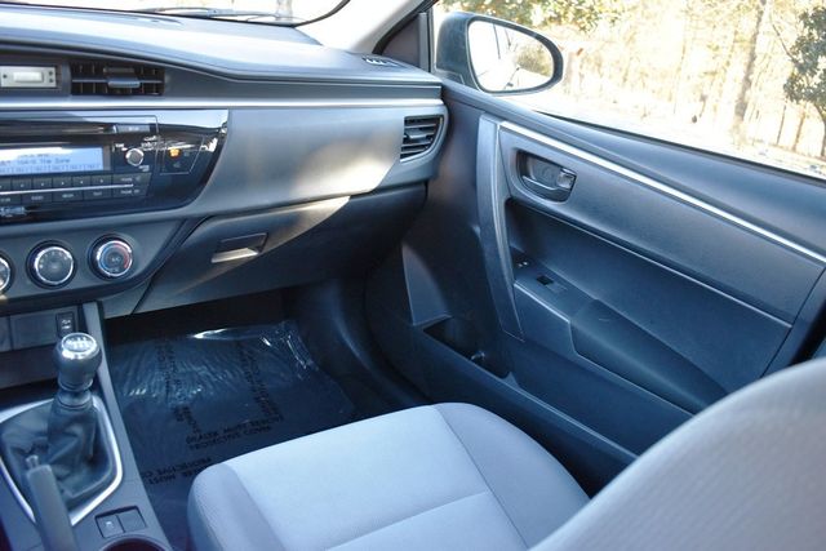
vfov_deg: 41.7
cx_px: 413
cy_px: 276
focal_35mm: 32
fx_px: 723
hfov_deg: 59.5
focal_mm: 21
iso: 1400
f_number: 3.8
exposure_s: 1/125
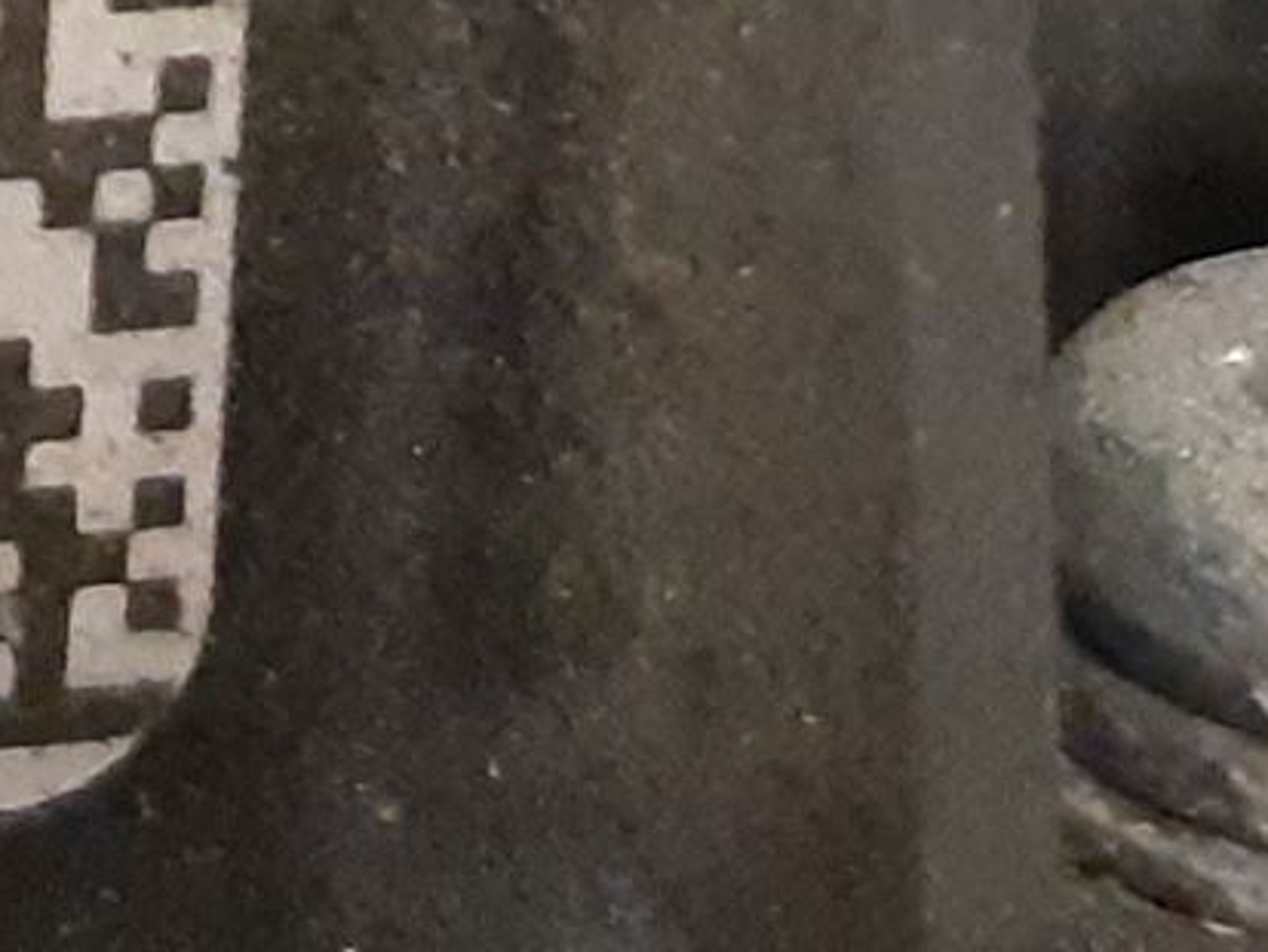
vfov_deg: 10.9
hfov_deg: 13.9
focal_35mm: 129
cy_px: -620
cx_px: -866
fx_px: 4727
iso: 640
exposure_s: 1/17
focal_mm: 3.93
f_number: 1.7
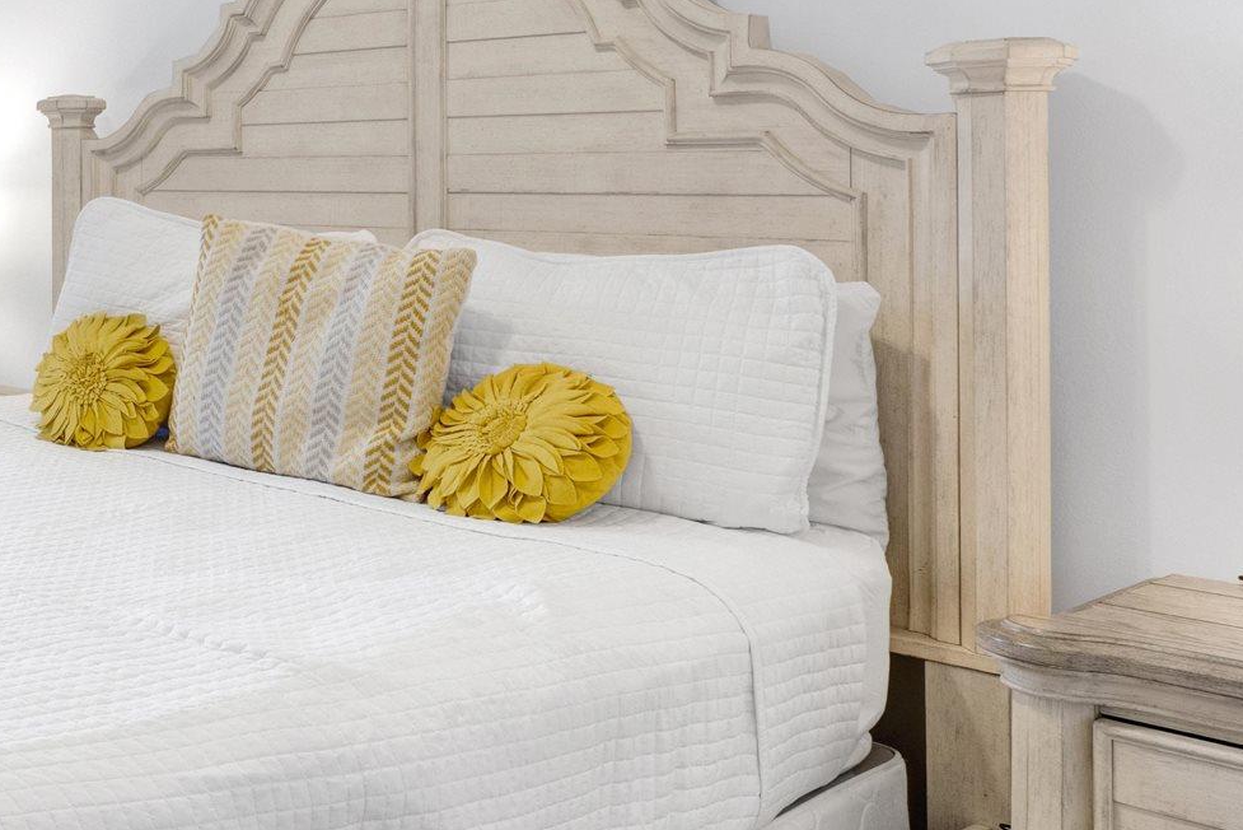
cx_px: -341
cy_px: 159
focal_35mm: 44
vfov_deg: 29.8
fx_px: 1520
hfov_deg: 33.5
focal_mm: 14
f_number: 11
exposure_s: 1/10
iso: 400
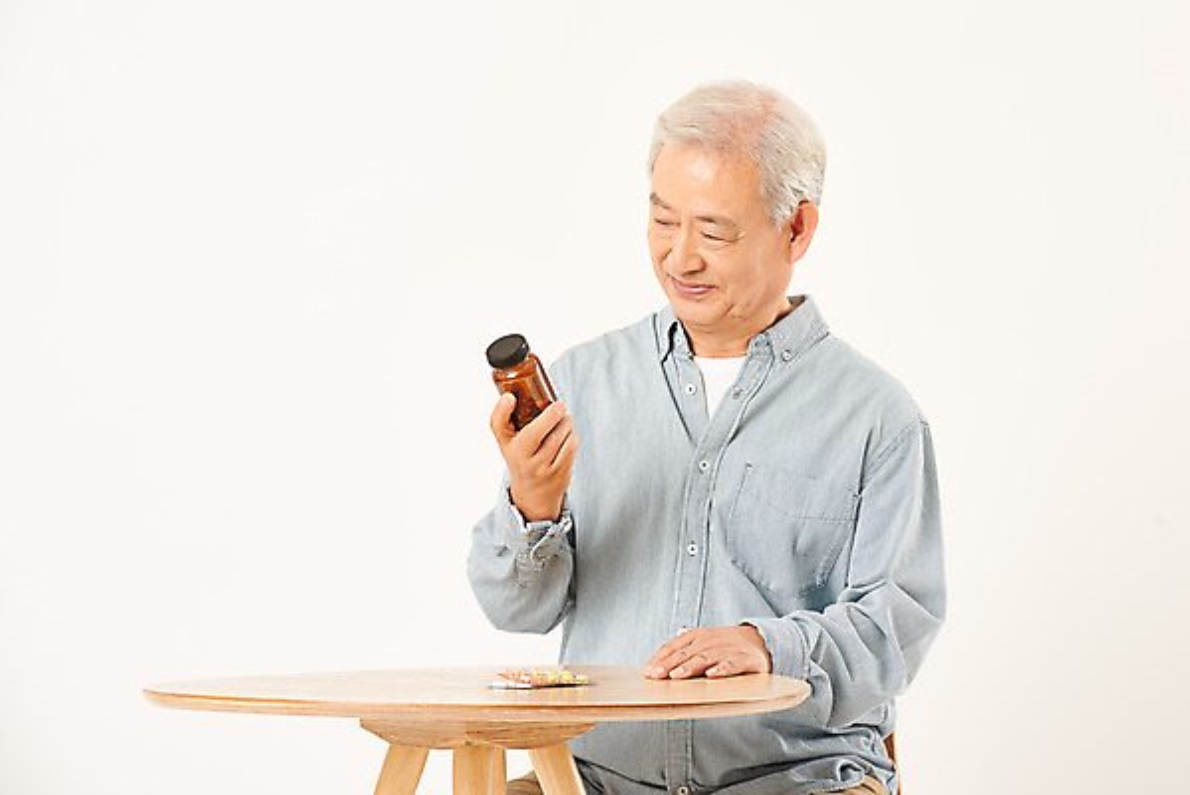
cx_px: 595
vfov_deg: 9.8
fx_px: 4630
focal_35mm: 140
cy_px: 398
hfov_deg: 14.6
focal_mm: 140
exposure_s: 1/125
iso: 100
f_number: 8
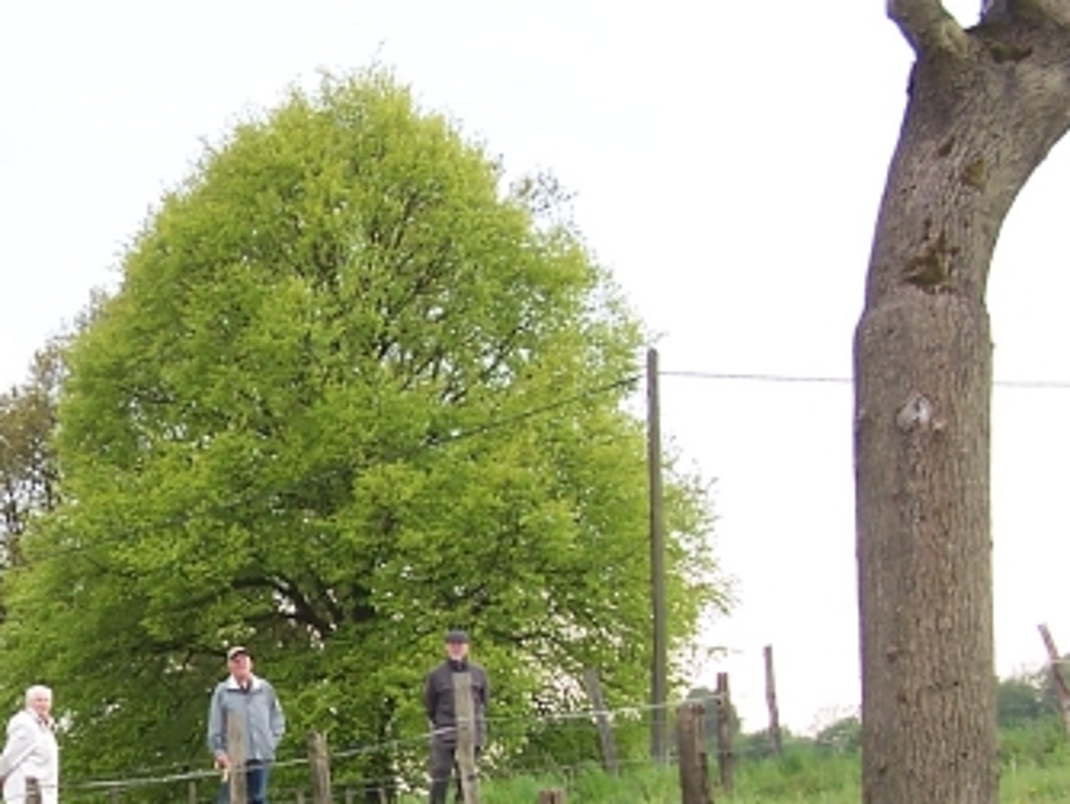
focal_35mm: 91
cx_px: 58
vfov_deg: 16.1
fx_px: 2815
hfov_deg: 21.0
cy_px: 653
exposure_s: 1/180
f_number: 2.8
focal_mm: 6.3
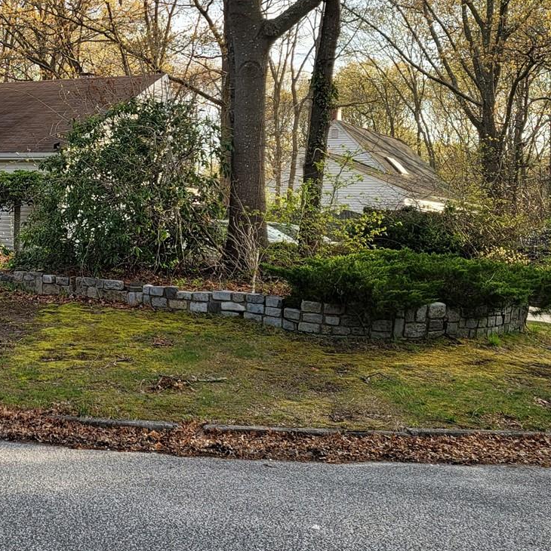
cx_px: -3
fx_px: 1117
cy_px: 150
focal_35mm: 62
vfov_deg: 27.4
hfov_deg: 26.2
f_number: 1.8
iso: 20
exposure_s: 1/243
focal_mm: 7
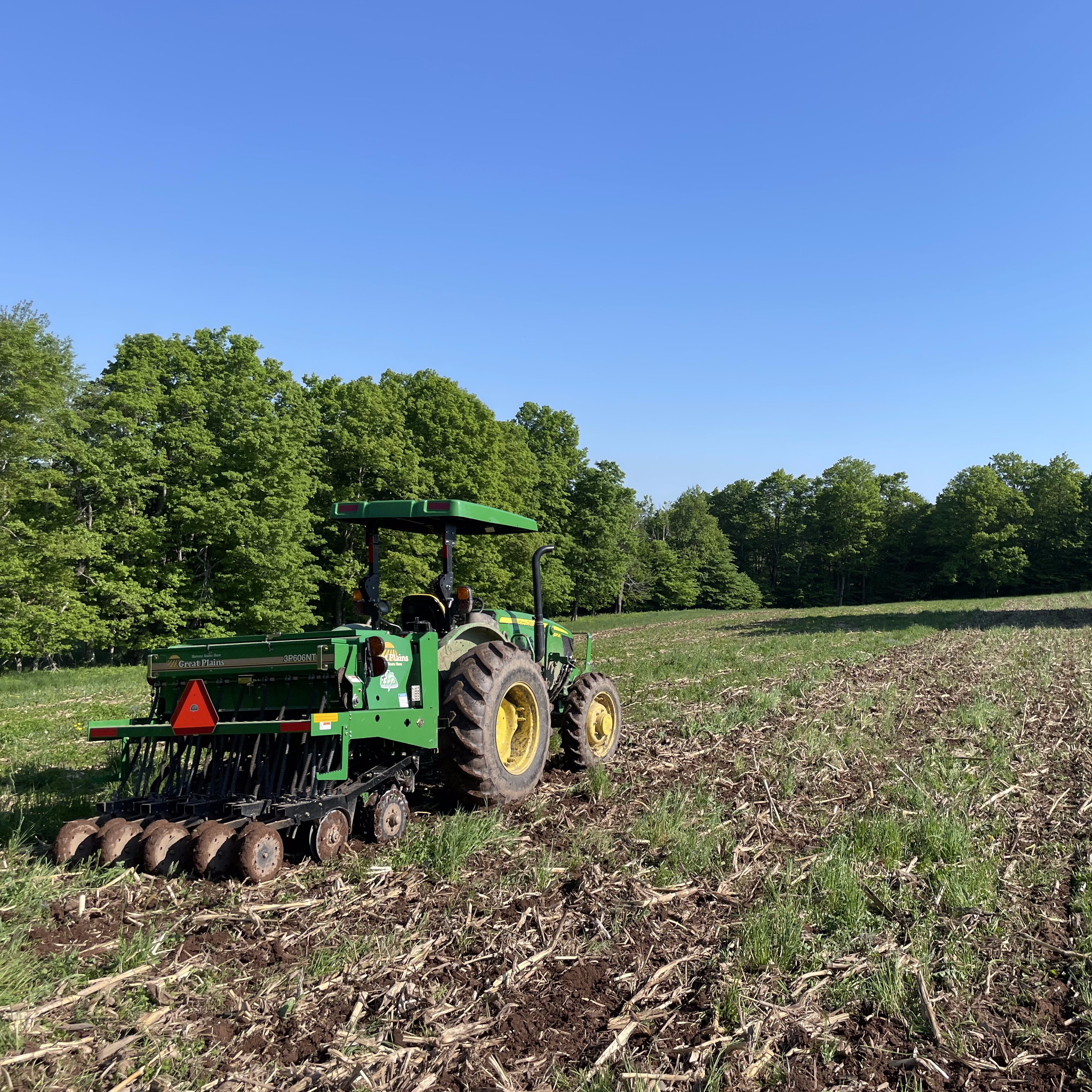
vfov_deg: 52.5
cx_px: 676
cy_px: 550
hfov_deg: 52.0
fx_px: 1106
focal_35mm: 31
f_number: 1.6
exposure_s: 1/2817
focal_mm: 4.2
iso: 32
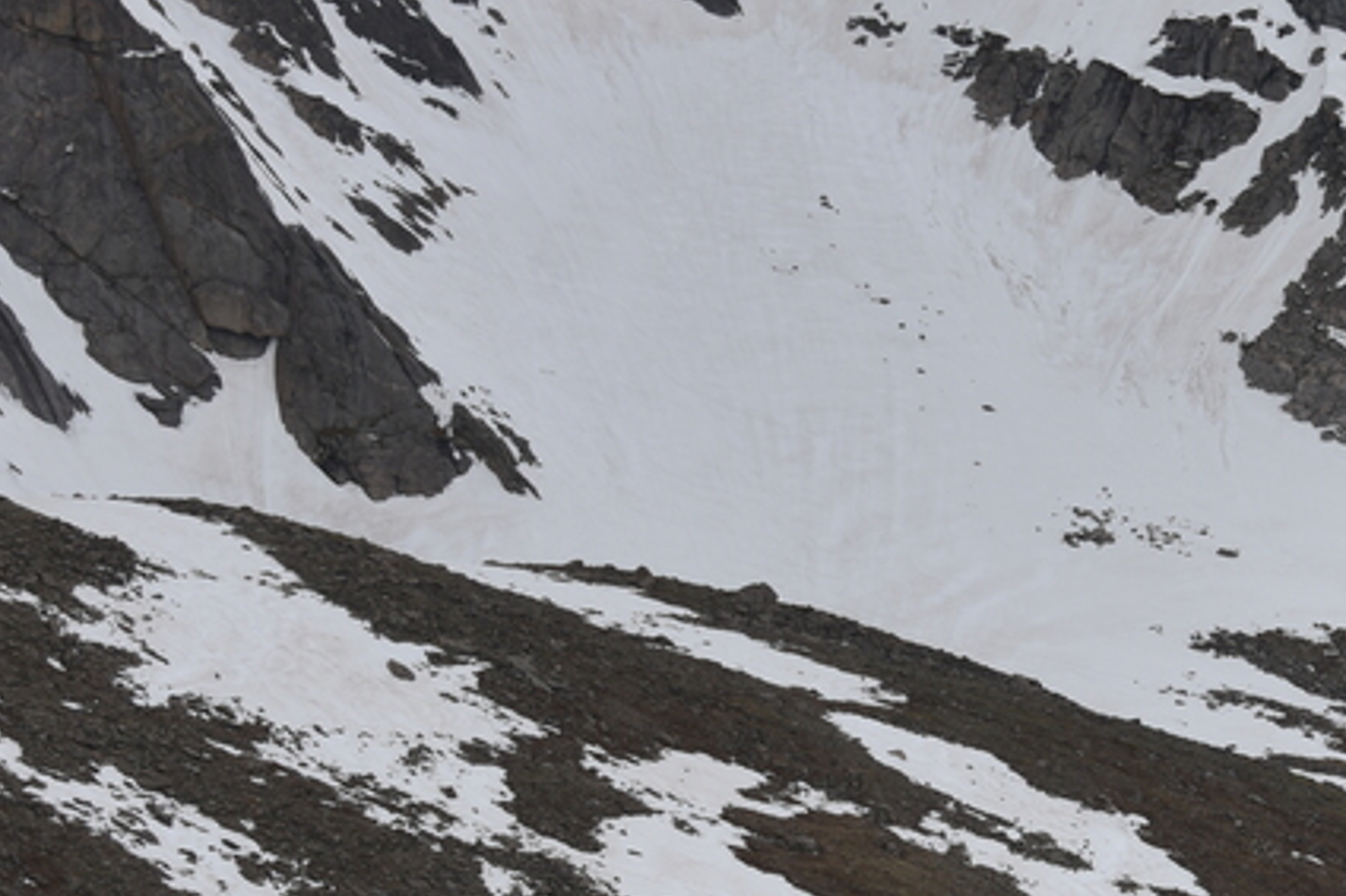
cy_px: 649
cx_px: 1375
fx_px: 7661
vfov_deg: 6.7
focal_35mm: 205
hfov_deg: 10.0
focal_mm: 68
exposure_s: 1/320
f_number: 9
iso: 100
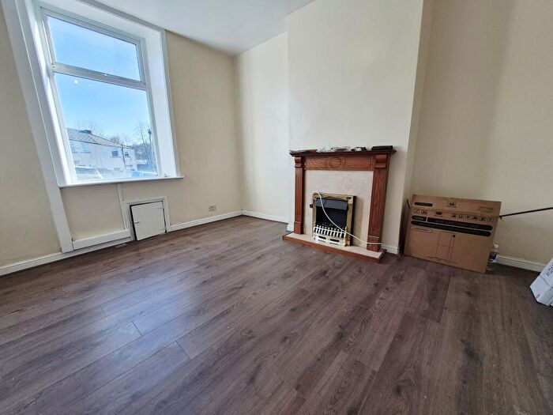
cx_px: 276
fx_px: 208
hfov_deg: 106.2
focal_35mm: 13
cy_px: 208
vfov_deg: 89.9
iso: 40
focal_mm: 1.74
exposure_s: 1/133
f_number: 2.2
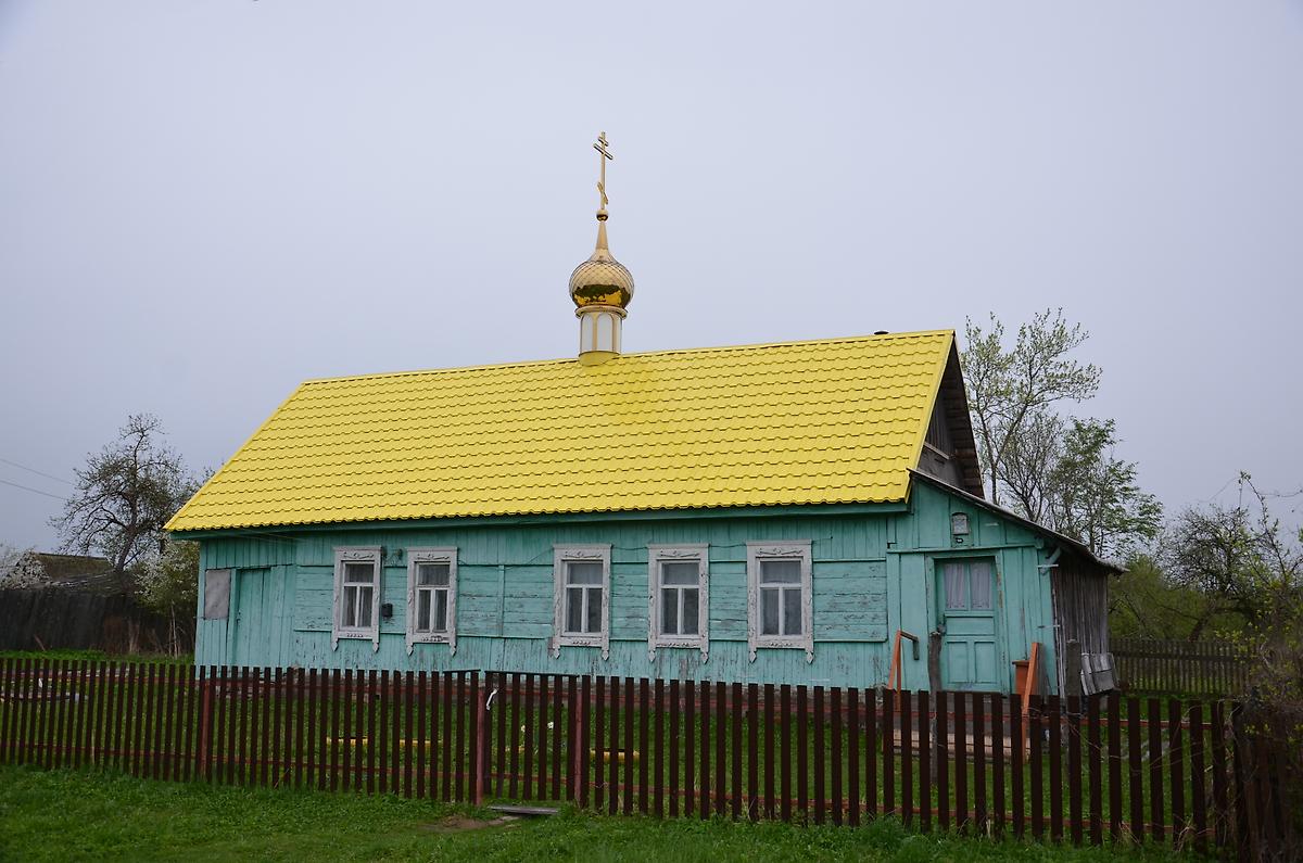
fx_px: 1300
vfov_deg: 36.7
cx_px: 652
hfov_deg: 53.2
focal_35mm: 36
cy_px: 432
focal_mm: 24
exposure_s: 1/125
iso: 320
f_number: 5.6
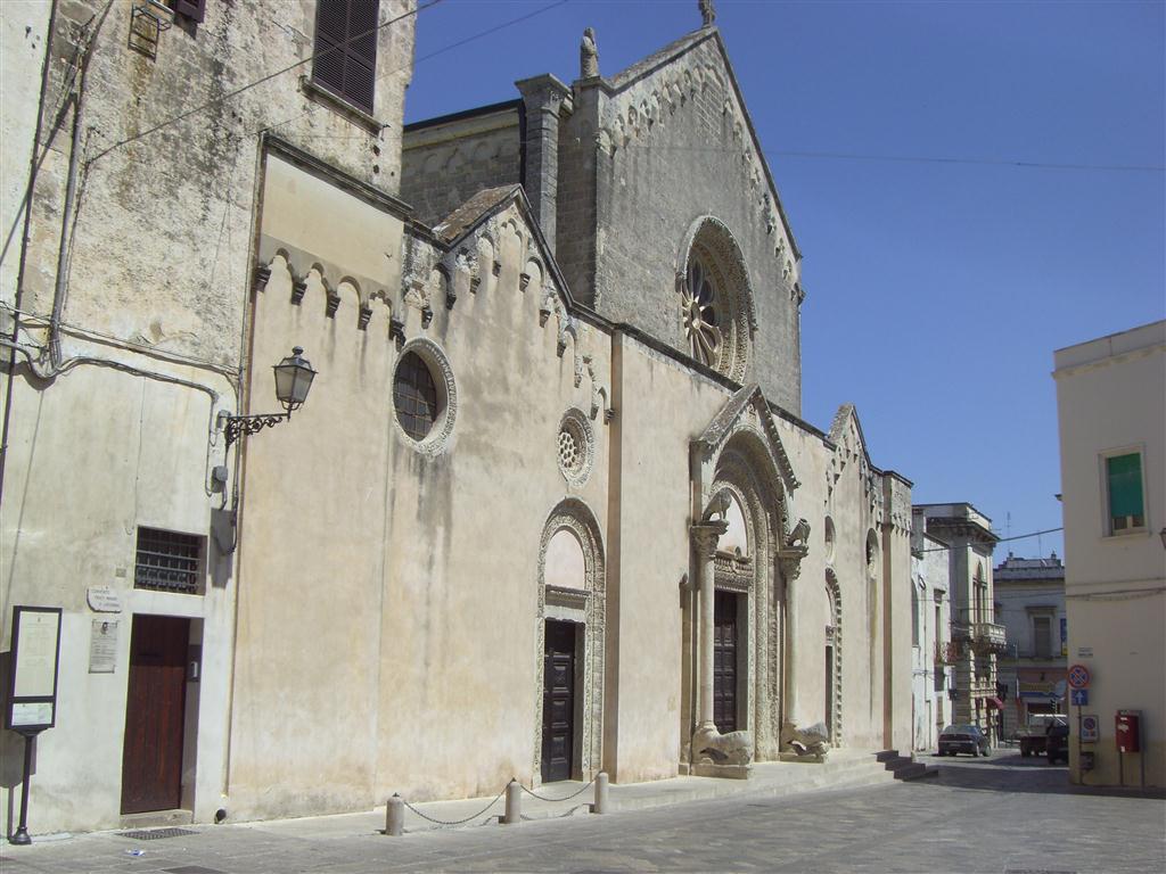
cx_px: 583
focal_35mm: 38
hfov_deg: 49.0
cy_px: 437
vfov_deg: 37.7
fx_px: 1280
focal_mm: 6.2
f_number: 4.3
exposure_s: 1/1000
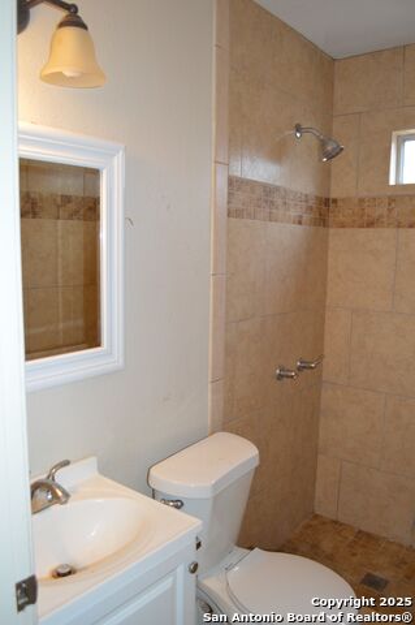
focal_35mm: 27
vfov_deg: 67.4
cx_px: 208
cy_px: 312
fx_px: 468
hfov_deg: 47.8
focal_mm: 18
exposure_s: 1/60
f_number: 4
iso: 400
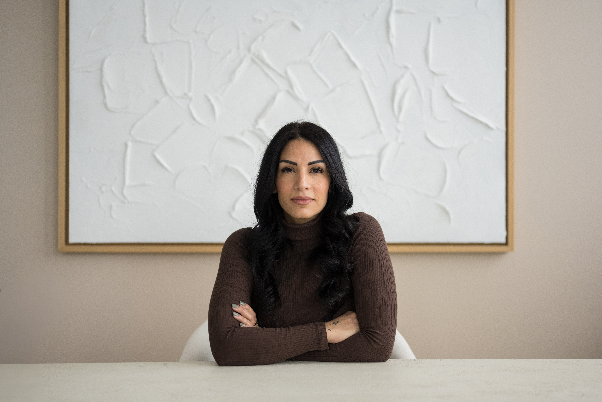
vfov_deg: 27.0
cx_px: 301
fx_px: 836
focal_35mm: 50
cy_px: 201
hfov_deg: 39.6
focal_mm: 50
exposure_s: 1/500
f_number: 1.8
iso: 800
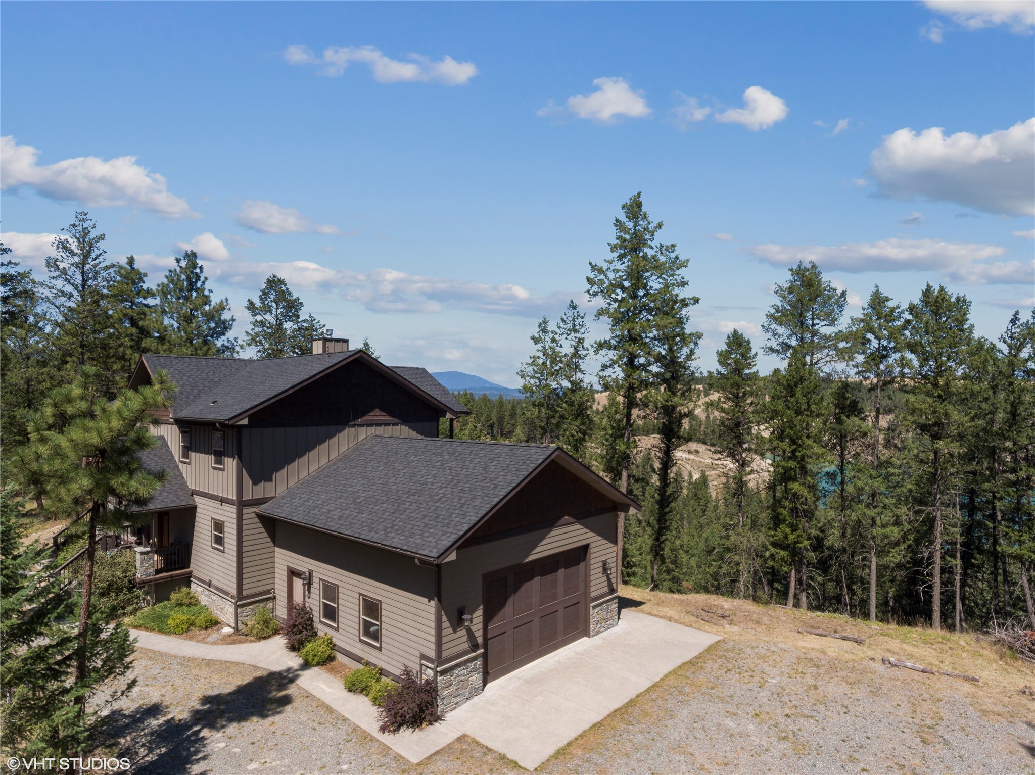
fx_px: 598
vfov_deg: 65.9
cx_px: 518
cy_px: 388
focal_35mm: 20
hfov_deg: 81.8
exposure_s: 1/800
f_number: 2.8
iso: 100
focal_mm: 3.61
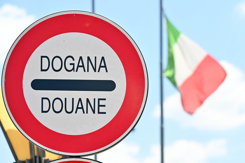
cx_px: 122
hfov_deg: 14.2
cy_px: 82
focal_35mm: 145
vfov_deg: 9.5
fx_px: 987
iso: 200
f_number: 7.1
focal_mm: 145
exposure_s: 1/500
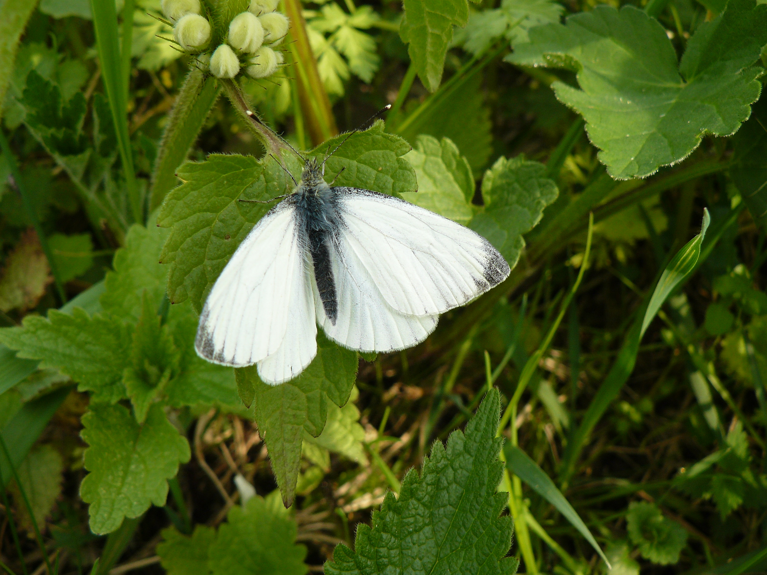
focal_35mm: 36
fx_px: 798
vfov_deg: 39.7
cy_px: 288
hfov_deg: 51.4
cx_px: 384
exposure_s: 1/200
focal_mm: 6
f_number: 4
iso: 100
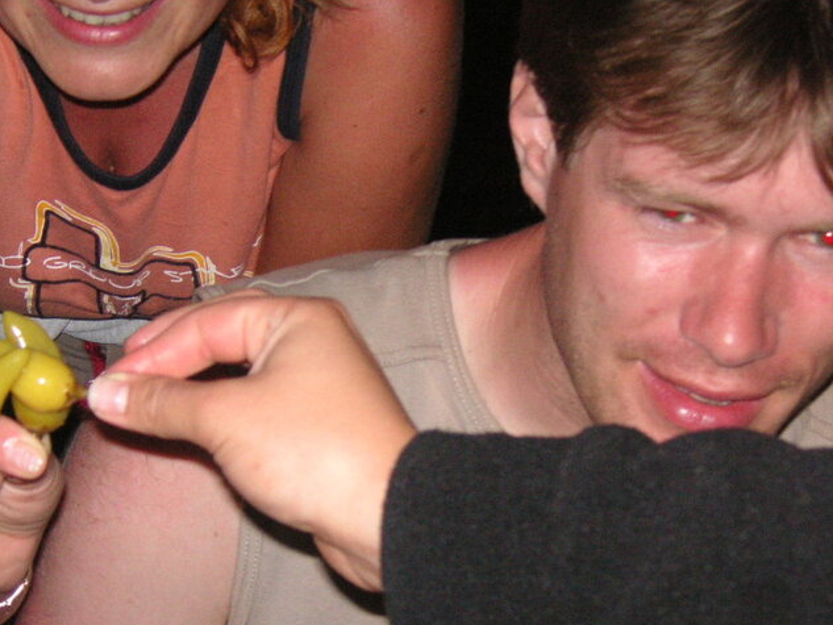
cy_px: 362
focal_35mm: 96
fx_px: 2311
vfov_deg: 15.4
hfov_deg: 20.4
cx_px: 422
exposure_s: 1/90
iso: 160
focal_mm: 12.6
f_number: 4.4
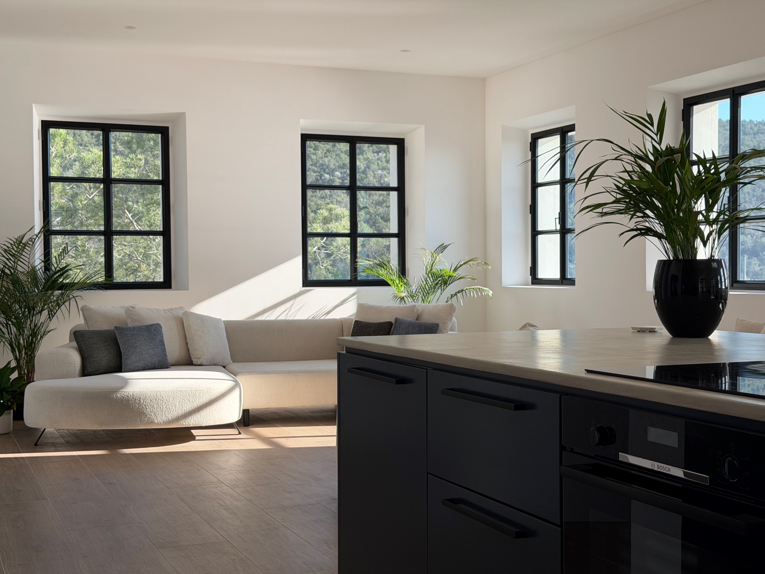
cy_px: 287
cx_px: 382
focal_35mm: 48
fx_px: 1061
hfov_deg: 39.7
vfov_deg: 30.3
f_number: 1.78
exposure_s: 1/657
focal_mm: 6.76
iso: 64
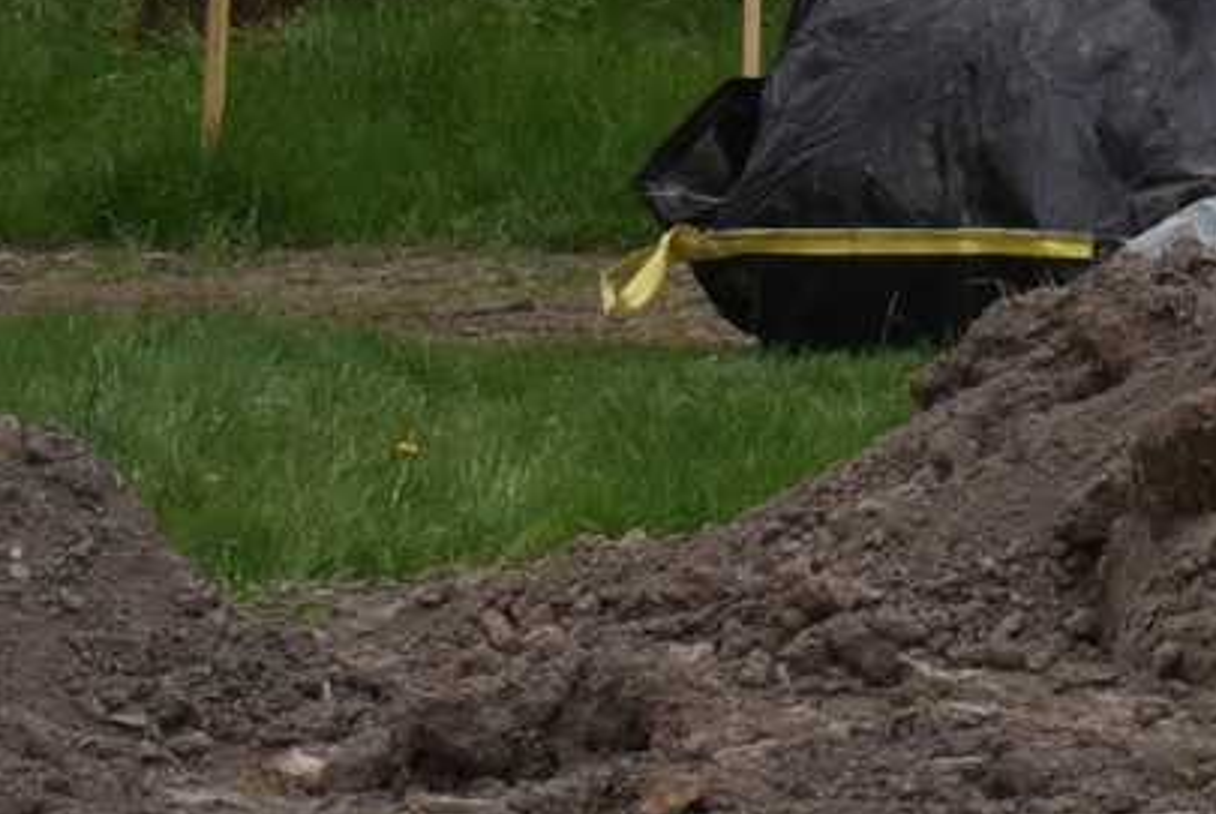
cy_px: -273
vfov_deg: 4.9
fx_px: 9535
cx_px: 2687
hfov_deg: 7.0
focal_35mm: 282
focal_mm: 38
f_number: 13
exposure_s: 1/640
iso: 1000
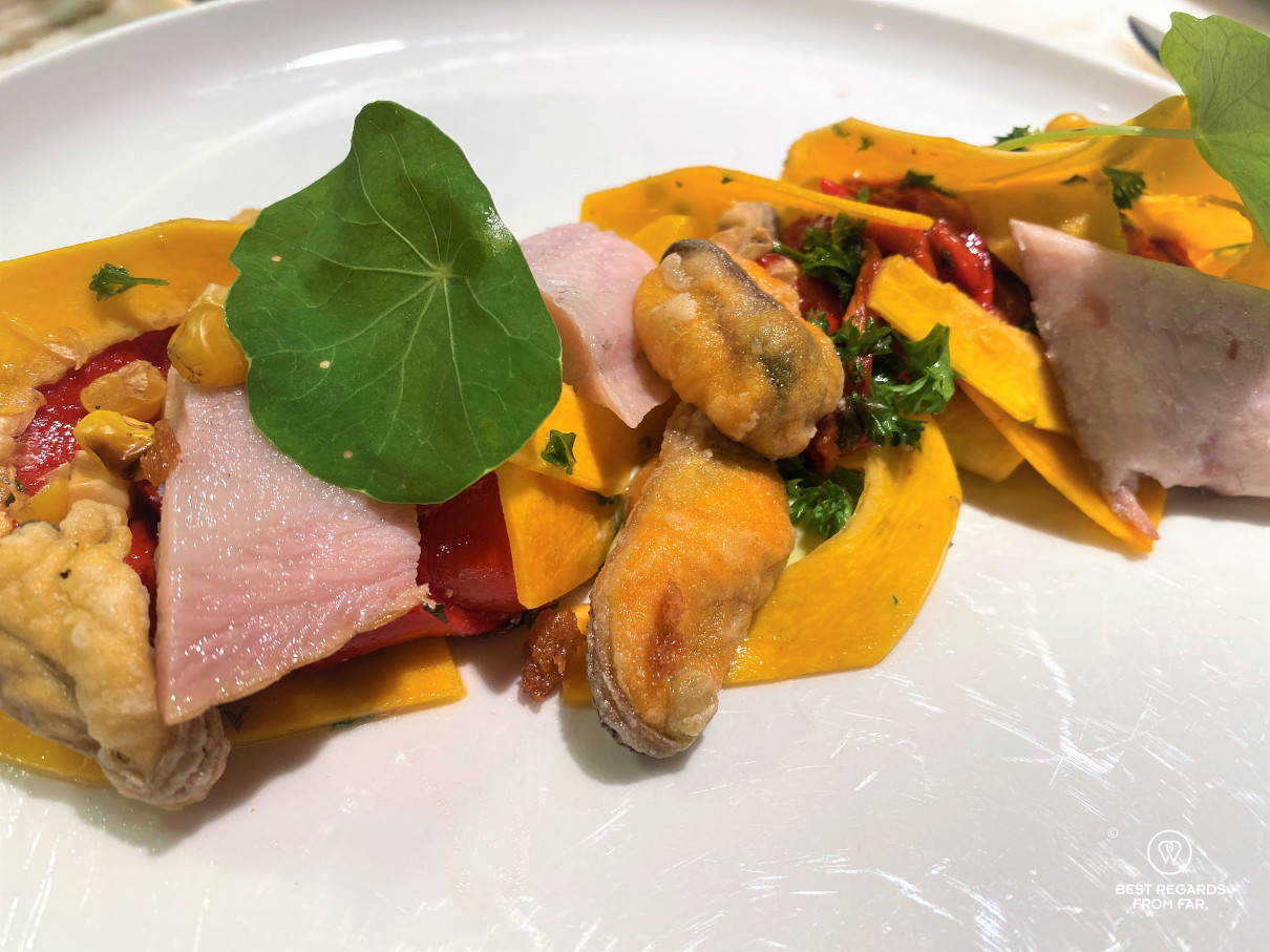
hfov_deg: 67.3
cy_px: 476
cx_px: 635
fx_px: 954
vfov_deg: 53.0
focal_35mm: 26
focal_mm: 4.25
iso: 100
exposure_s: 1/50
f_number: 1.8
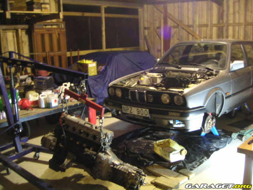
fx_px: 270
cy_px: 95
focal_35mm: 37
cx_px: 126
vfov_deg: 38.7
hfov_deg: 50.1
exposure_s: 1/1.6
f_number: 2.8
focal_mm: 5.7
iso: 100
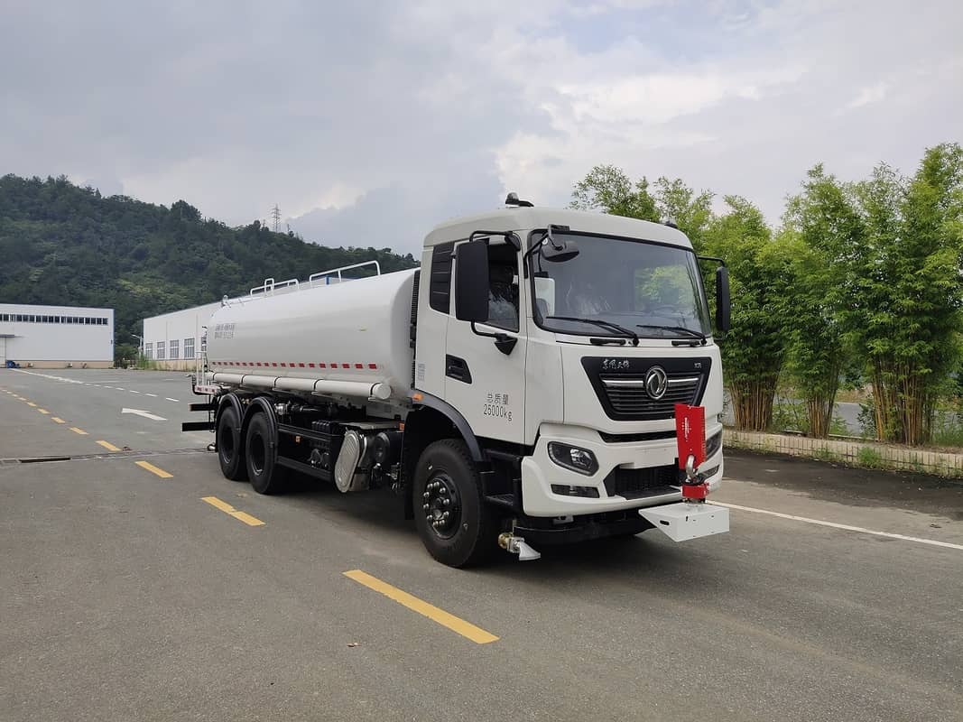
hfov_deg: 60.0
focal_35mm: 30
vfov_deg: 46.8
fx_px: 834
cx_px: 482
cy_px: 361
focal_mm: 4.35
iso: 50
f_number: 1.79
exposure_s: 1/1280
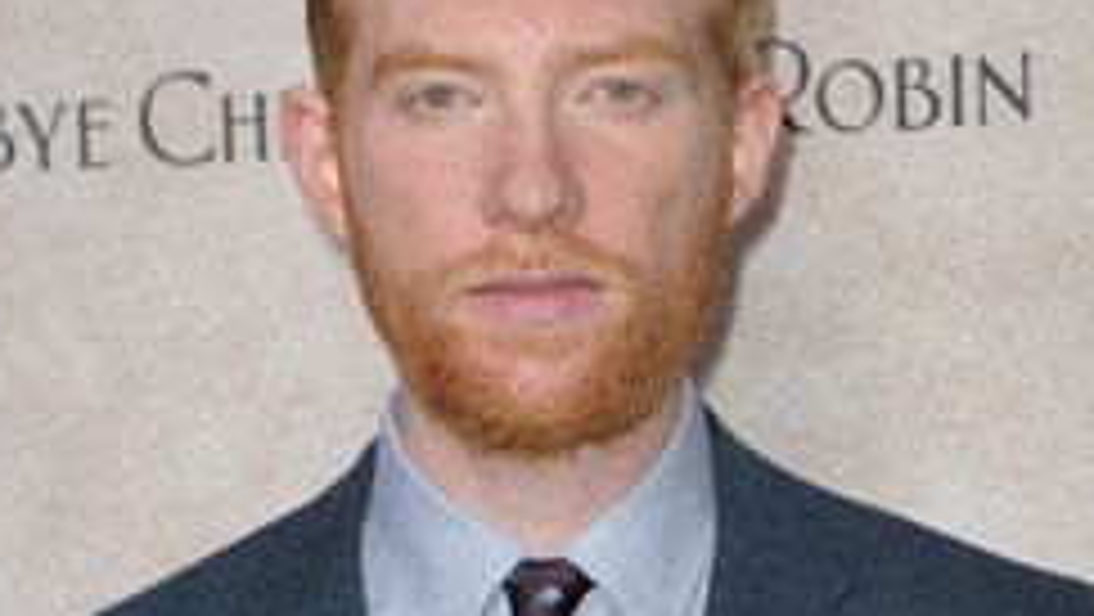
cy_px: 450
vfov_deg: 5.9
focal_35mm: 207
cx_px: 540
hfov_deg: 10.4
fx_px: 6008
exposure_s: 1/200
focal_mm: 120
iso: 400
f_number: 5.6
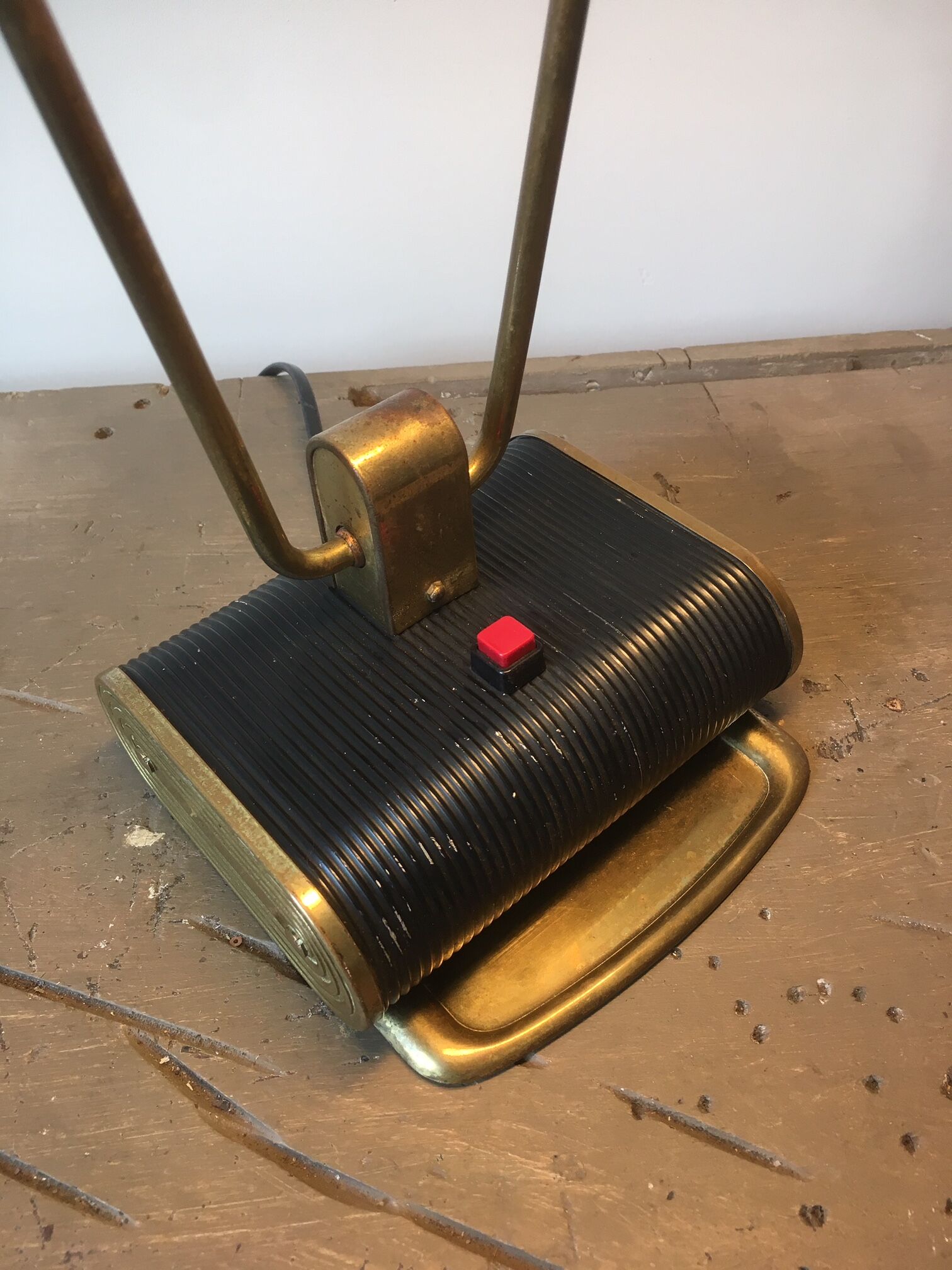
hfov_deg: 48.2
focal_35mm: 29
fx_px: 1063
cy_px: 635
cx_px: 476
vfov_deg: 61.7
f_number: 2.2
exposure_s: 1/33
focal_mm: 4.15
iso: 25
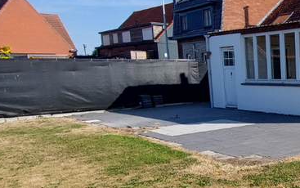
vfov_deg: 28.4
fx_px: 368
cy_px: 129
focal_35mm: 45
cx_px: 363
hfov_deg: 34.9
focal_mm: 1.74
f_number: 2.2
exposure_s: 1/1686
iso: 50
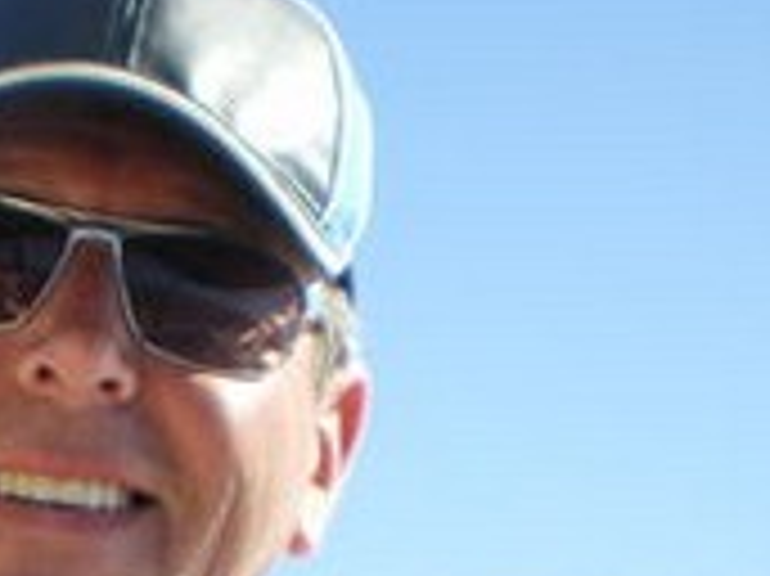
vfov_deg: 10.6
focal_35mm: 133
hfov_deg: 14.6
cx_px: 32
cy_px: 963
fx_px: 2956
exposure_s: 1/250
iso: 50
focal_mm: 6.3
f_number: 4.6
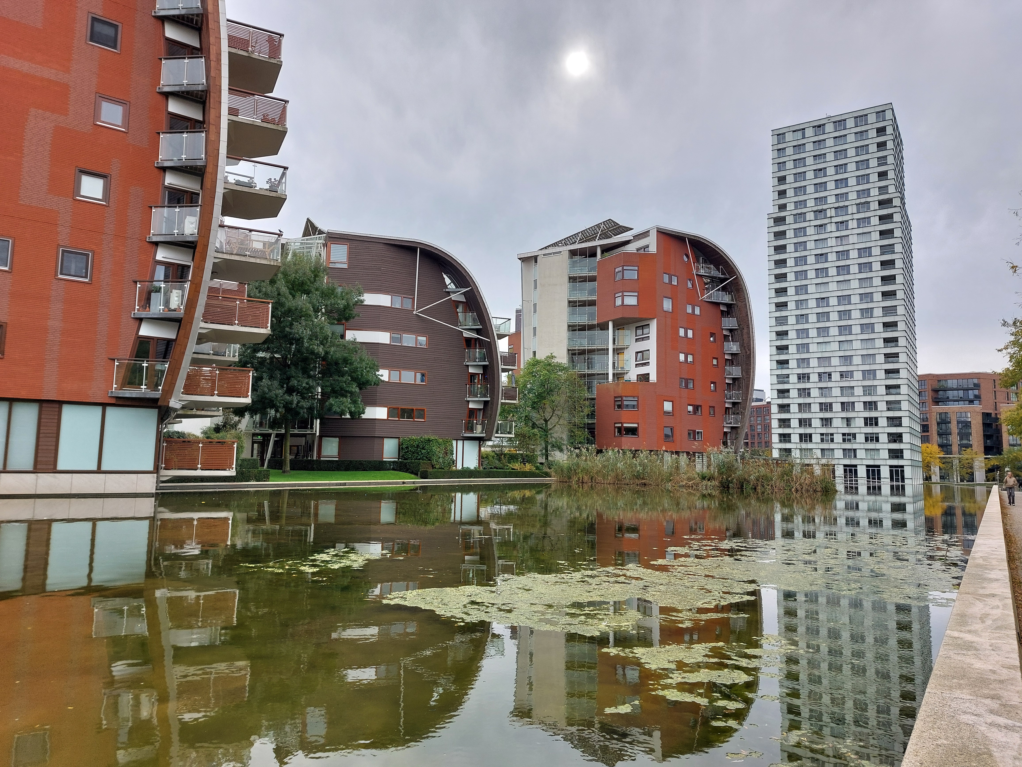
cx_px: 511
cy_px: 384
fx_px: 738
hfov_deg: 69.4
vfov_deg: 54.9
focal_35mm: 25
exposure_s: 1/365
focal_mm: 5.23
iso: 25
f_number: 1.8
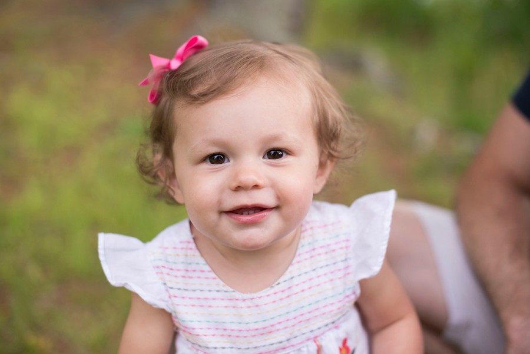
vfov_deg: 27.0
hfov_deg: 39.6
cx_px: 265
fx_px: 736
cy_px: 177
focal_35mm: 50
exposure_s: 1/800
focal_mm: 50
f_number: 2.5
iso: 500
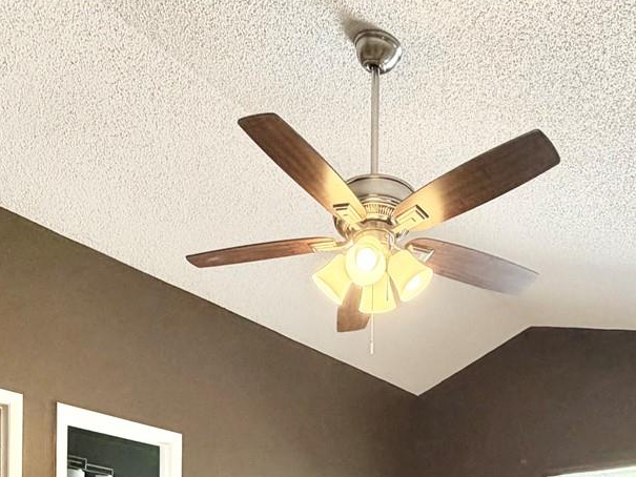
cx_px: 333
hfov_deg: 50.1
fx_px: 680
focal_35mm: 37
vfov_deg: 30.3
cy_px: 626
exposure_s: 1/60
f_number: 2.2
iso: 160
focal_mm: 2.22
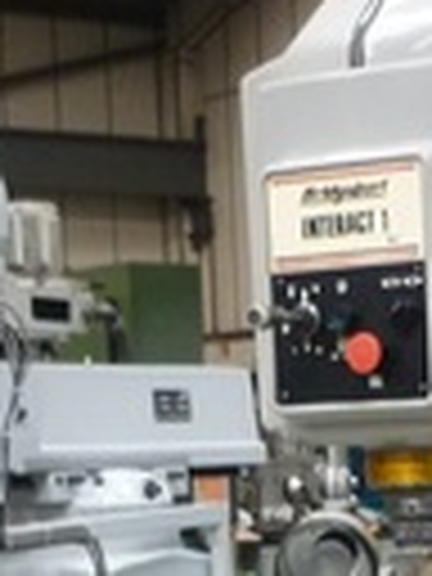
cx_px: 428
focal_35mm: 124
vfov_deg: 14.9
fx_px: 2063
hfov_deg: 11.8
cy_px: 842
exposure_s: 1/30
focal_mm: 5.5
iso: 250
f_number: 2.8
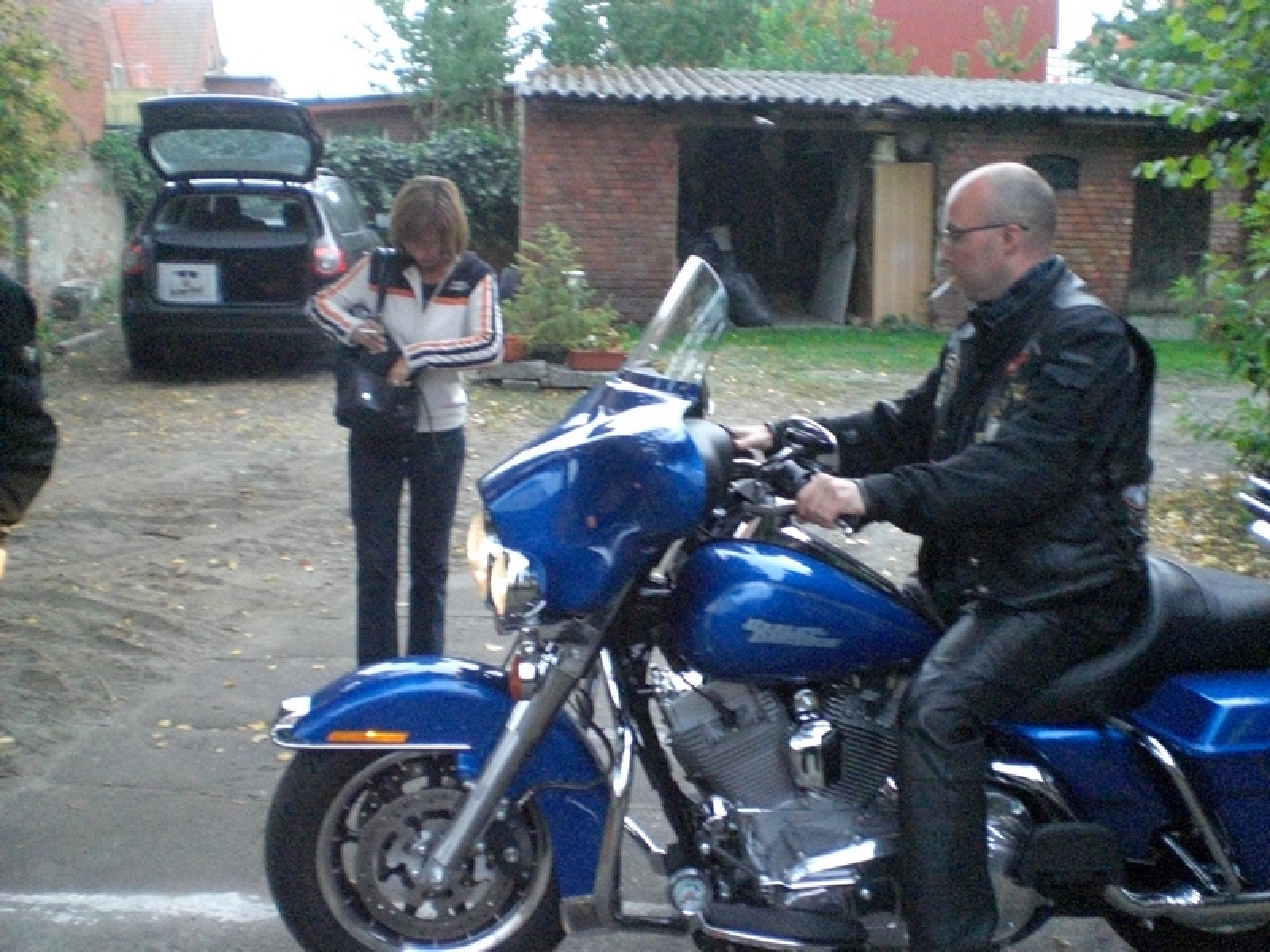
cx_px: 635
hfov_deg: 49.0
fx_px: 1394
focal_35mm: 38
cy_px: 476
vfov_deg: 37.7
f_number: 3.1
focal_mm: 6.3
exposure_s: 1/100
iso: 800
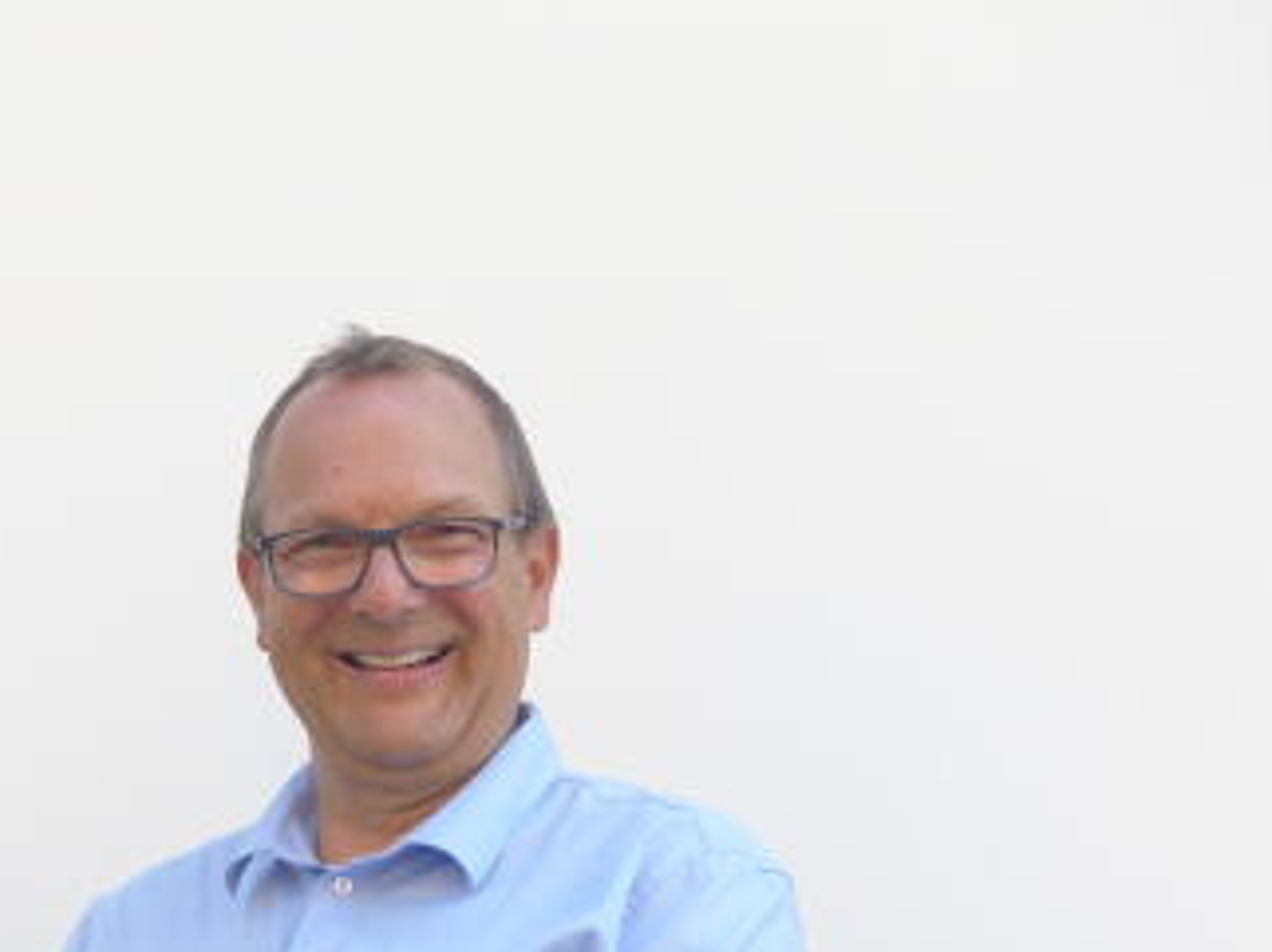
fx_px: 3195
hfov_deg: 22.3
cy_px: 733
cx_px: 328
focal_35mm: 87
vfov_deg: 16.8
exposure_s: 1/320
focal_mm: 10.1
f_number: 2.8
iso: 100
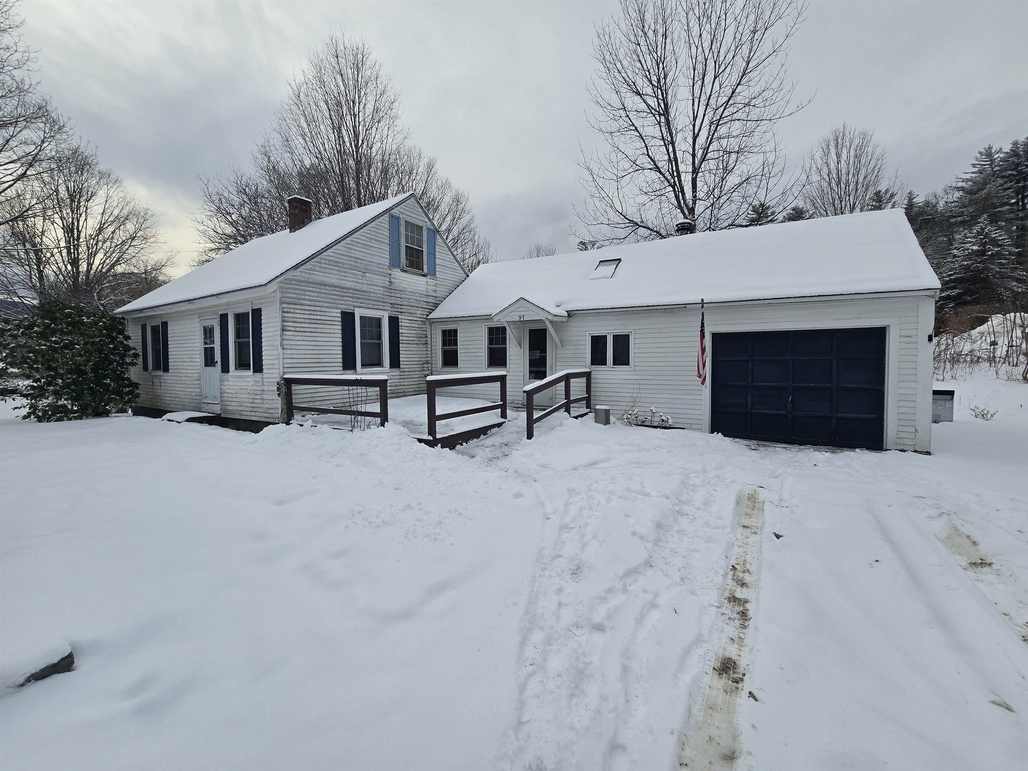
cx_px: 514
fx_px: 386
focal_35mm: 13
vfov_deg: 89.9
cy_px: 386
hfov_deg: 106.2
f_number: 2.2
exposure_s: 1/2010
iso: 50
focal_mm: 2.2
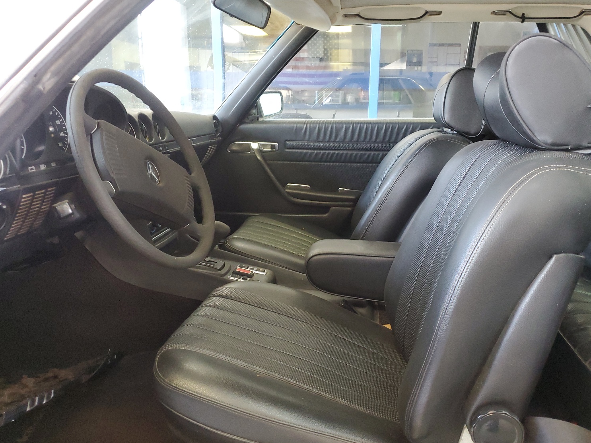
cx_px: 314
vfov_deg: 49.7
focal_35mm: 28
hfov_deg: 63.4
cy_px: 237
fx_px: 478
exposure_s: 1/60.2
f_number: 1.5
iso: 298
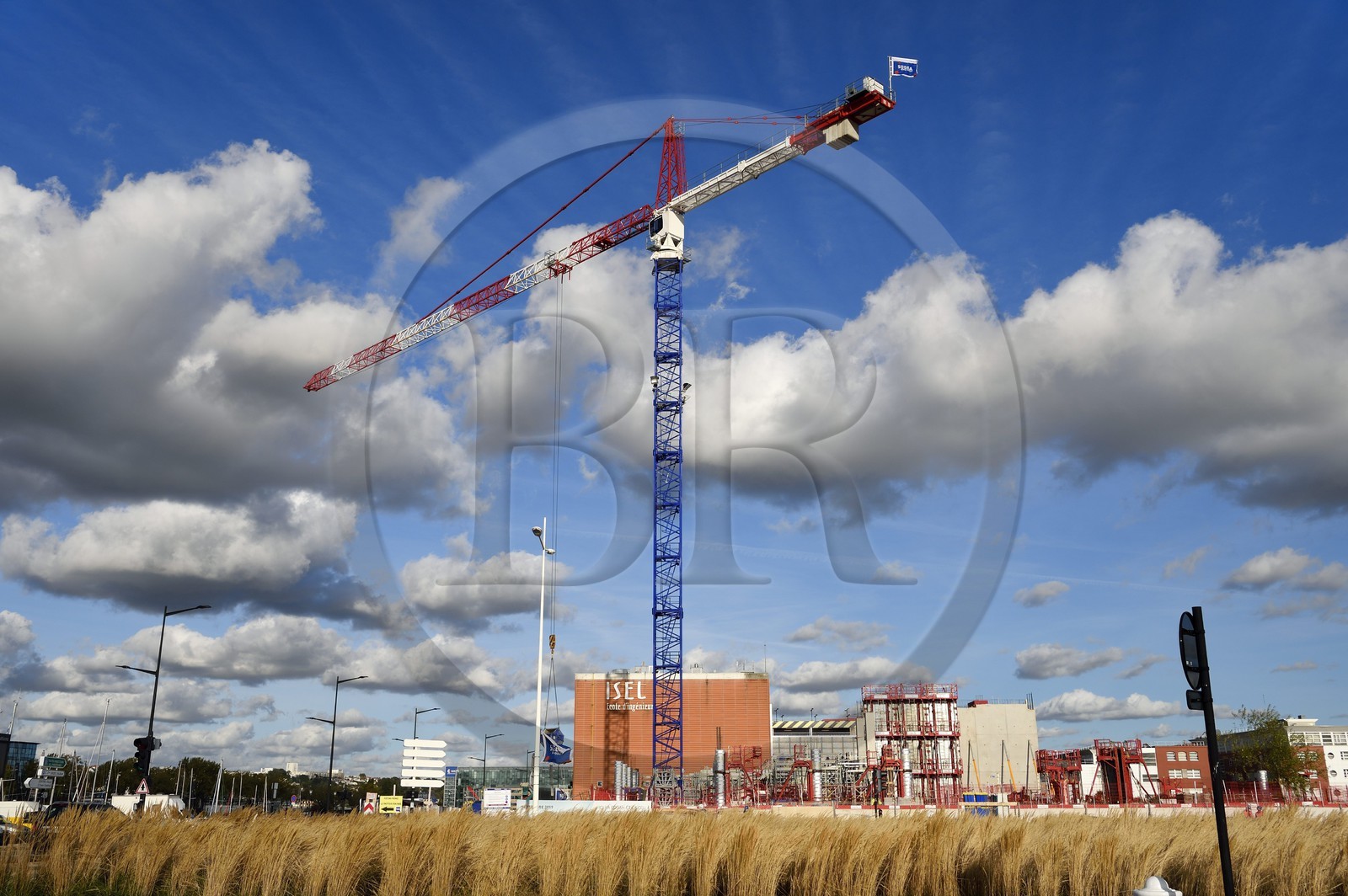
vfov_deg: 41.0
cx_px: 674
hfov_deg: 58.8
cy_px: 448
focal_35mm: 32
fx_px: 1197
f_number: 10
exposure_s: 1/640
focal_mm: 32
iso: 200
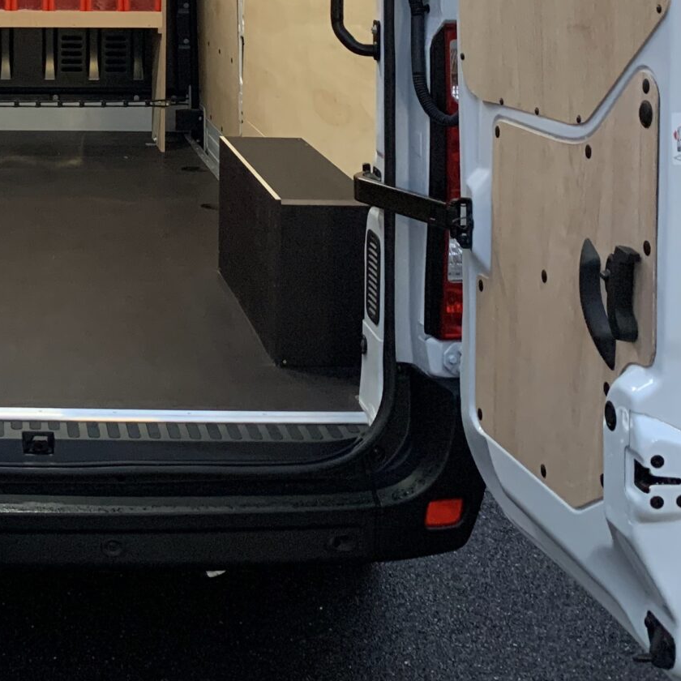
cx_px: -56
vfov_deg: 23.5
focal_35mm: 70
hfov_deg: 23.3
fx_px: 1558
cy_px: -19
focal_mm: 4.25
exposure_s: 1/51
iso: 400
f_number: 1.8
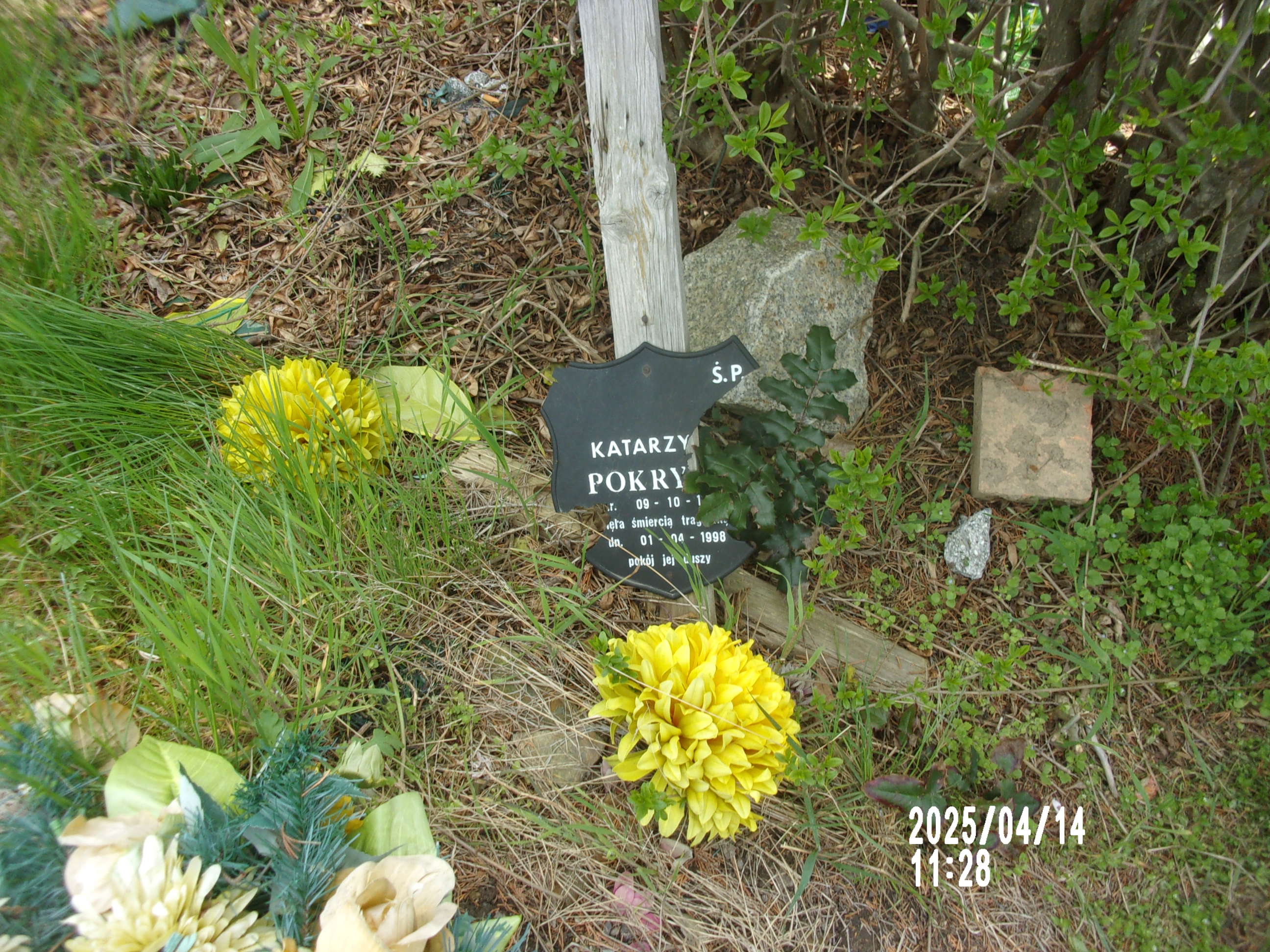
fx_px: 1027
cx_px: 635
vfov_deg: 49.7
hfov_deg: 63.4
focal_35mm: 28
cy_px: 476
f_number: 3.9
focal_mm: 5.1
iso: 80
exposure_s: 1/140
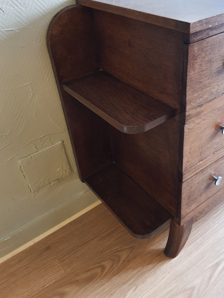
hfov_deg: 45.2
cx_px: 132
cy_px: 128
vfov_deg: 58.1
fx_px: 268
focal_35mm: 31
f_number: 1.7
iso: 500
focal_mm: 4.32
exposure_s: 1/17
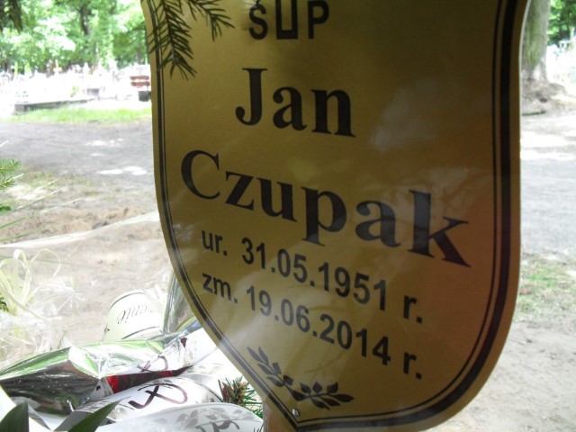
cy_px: 216
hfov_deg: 52.6
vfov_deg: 40.7
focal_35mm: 35
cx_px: 288
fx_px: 582
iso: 100
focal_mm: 6.3
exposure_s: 1/45
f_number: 3.2
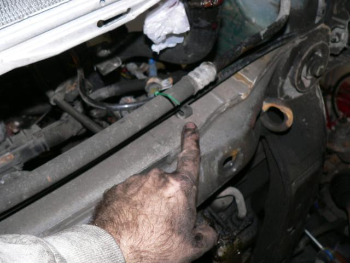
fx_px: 364
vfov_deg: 39.7
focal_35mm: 36
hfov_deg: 51.4
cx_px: 175
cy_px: 132
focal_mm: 6
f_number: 2.8
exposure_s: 1/60
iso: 100
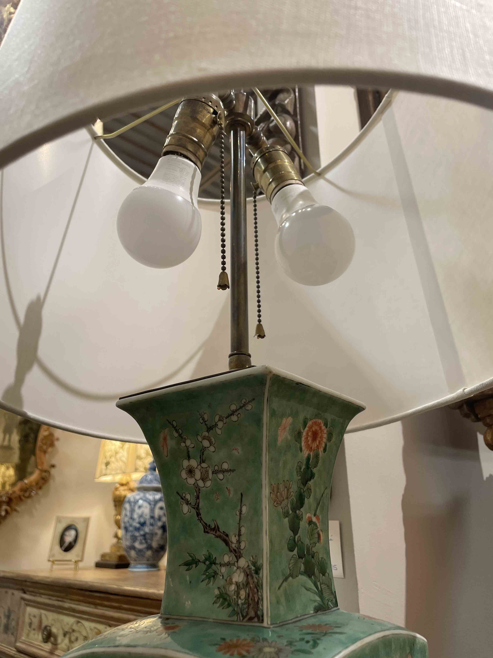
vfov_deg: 67.3
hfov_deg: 53.1
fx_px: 494
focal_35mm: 26
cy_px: 329
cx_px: 246
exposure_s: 1/60
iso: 80
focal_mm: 4.2
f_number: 1.6
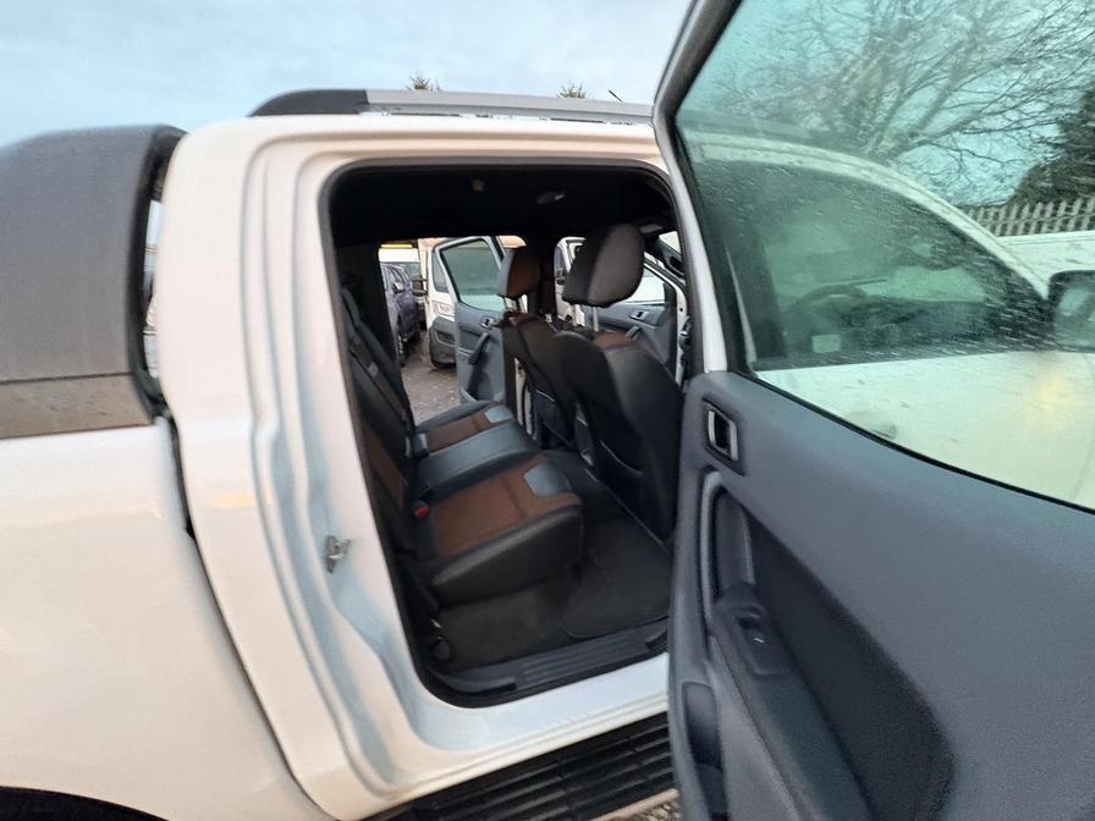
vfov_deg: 85.7
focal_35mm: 14
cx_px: 548
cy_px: 410
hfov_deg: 102.1
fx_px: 443
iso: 1000
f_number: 2.2
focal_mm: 2.22
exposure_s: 1/43
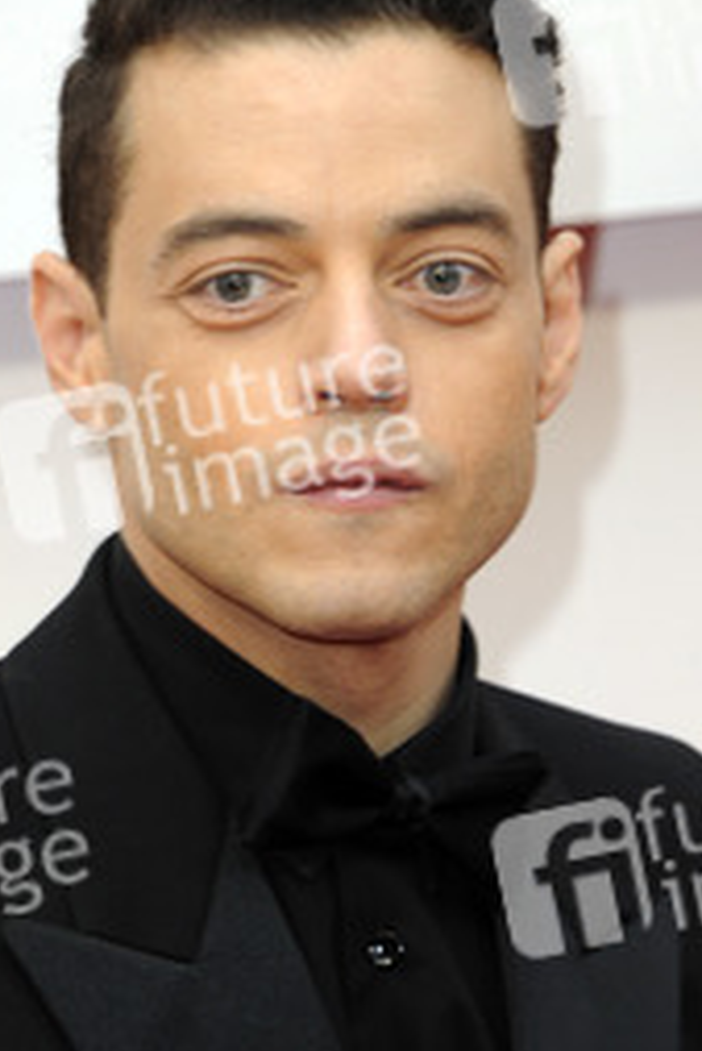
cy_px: 652
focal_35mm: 475
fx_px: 13874
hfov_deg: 2.9
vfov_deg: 4.3
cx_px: 330
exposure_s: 1/200
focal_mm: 300
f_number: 8
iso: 1250
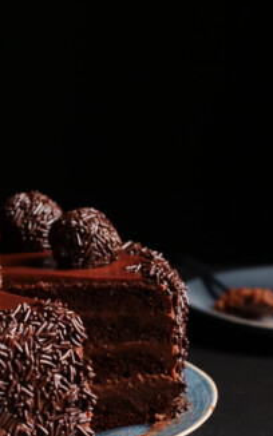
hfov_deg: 11.8
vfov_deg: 18.7
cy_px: 272
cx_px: 111
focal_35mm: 111
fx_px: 1320
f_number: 3.7
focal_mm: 31
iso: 400
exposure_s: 1/20
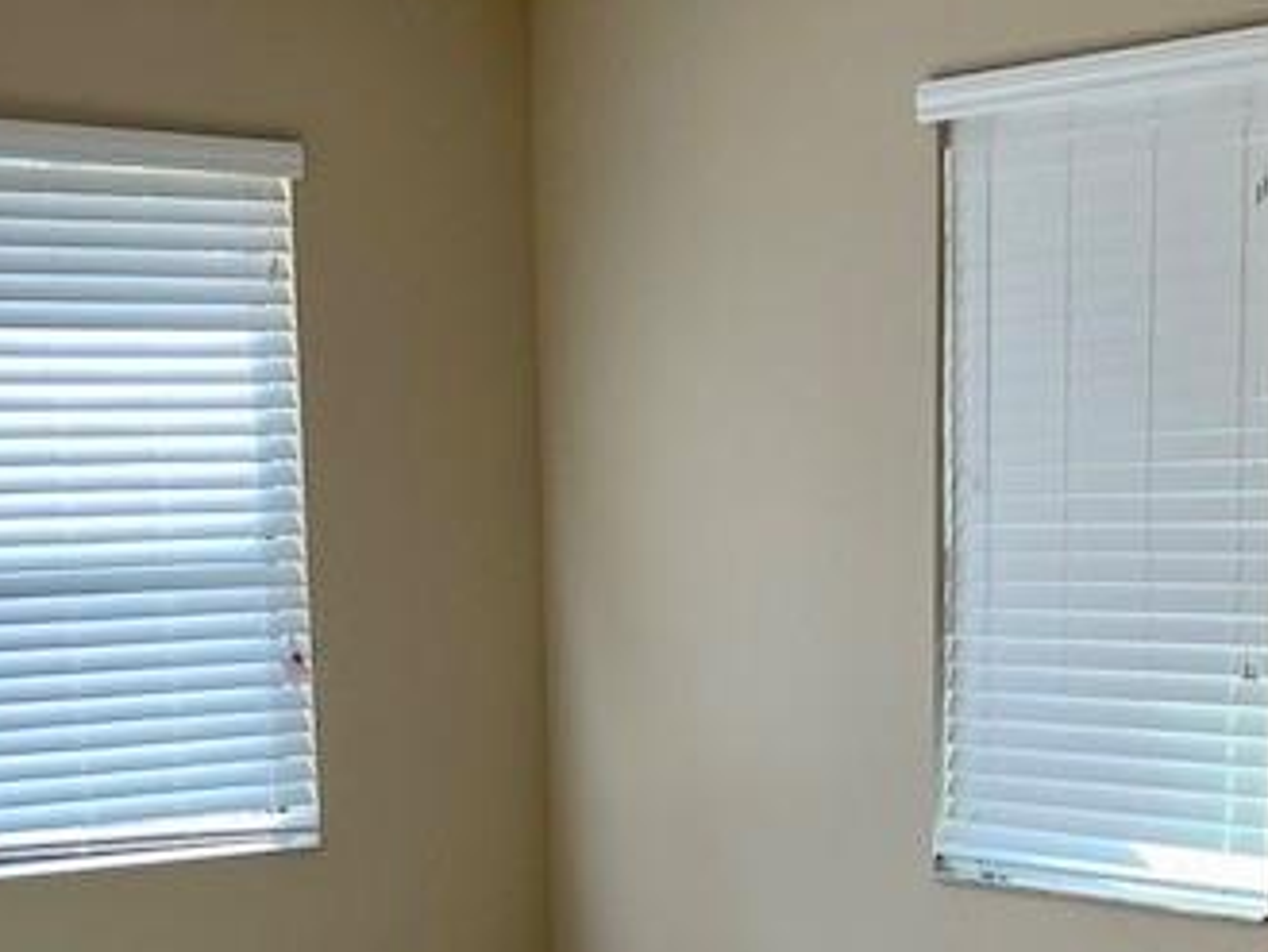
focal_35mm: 81
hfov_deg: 24.1
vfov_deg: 17.7
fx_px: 2968
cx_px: 636
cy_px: 1014
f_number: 1.6
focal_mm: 5.1
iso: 80
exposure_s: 1/121
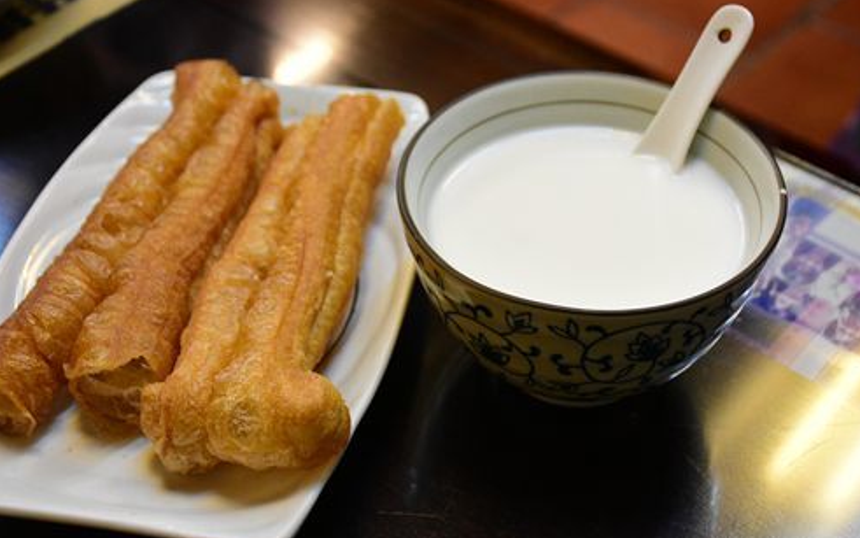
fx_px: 1278
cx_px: 434
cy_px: 282
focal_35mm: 55
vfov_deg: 23.8
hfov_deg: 37.2
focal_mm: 35
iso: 3200
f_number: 5.6
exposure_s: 1/60
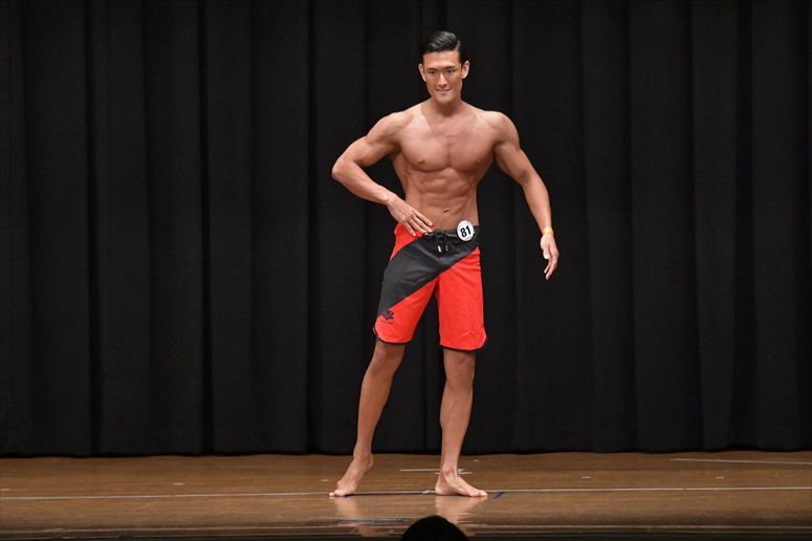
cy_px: 270
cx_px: 406
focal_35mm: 225
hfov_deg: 9.2
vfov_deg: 6.1
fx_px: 5073
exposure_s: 1/400
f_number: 5.6
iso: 6400
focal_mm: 150
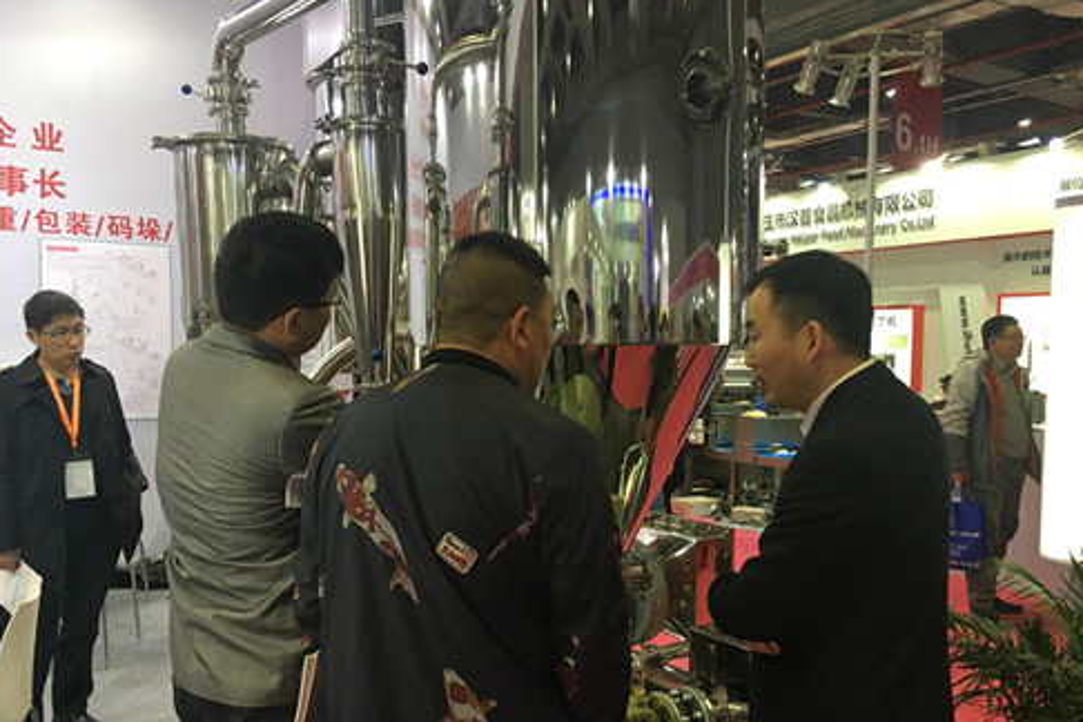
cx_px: 537
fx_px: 933
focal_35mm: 31
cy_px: 411
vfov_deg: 42.2
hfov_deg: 60.3
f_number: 2.2
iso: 40
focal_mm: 4.15
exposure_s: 1/33
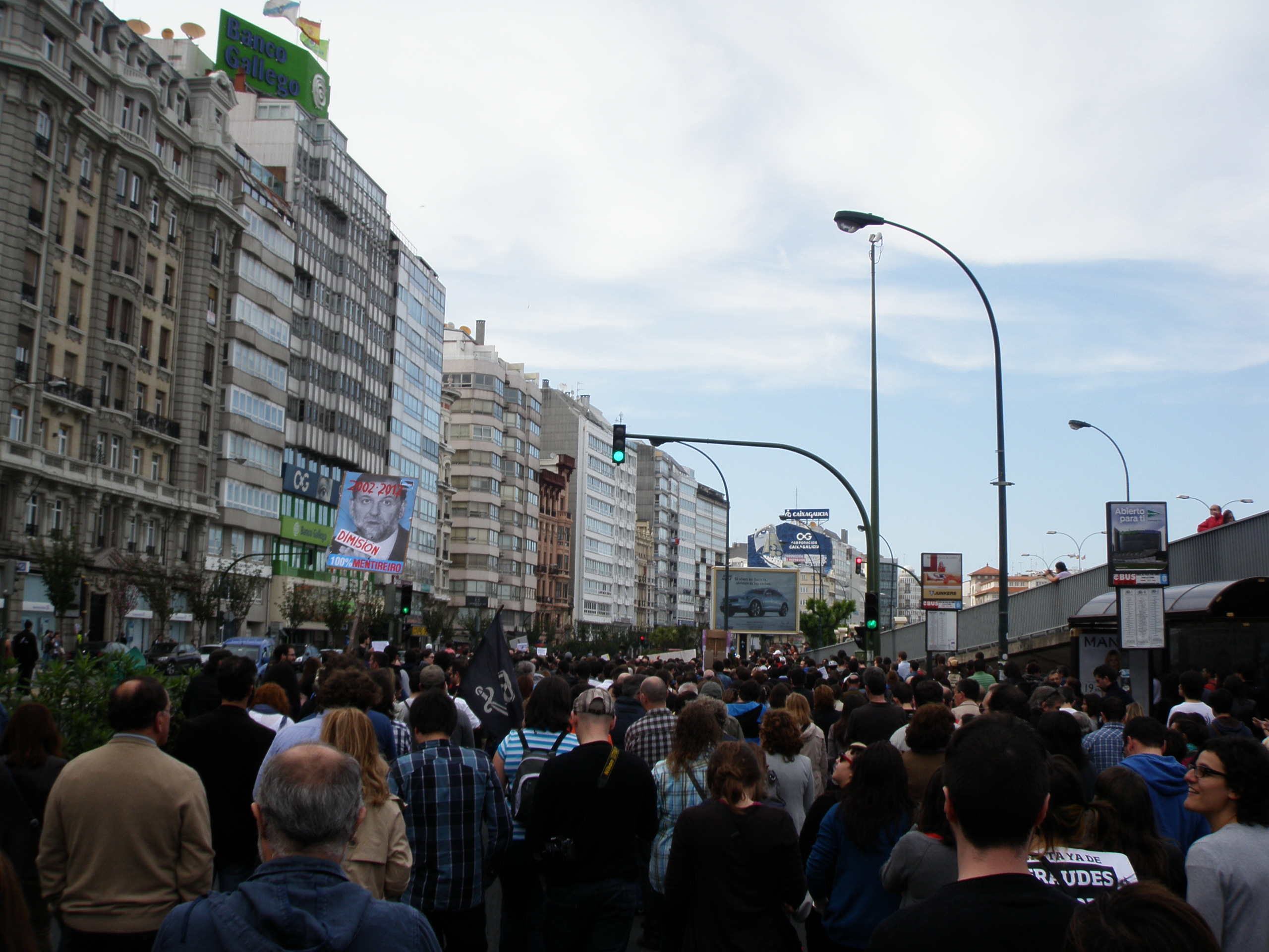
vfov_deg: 37.7
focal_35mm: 38
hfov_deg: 49.0
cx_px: 634
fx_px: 1393
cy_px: 476
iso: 50
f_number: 4.5
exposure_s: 1/250
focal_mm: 6.7
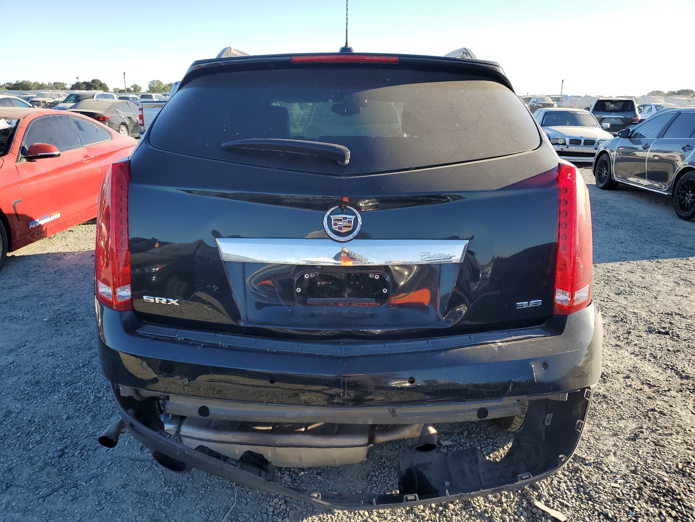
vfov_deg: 53.1
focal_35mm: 26
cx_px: 348
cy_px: 261
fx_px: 522
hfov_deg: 67.3
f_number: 1.5
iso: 50
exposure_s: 1/909
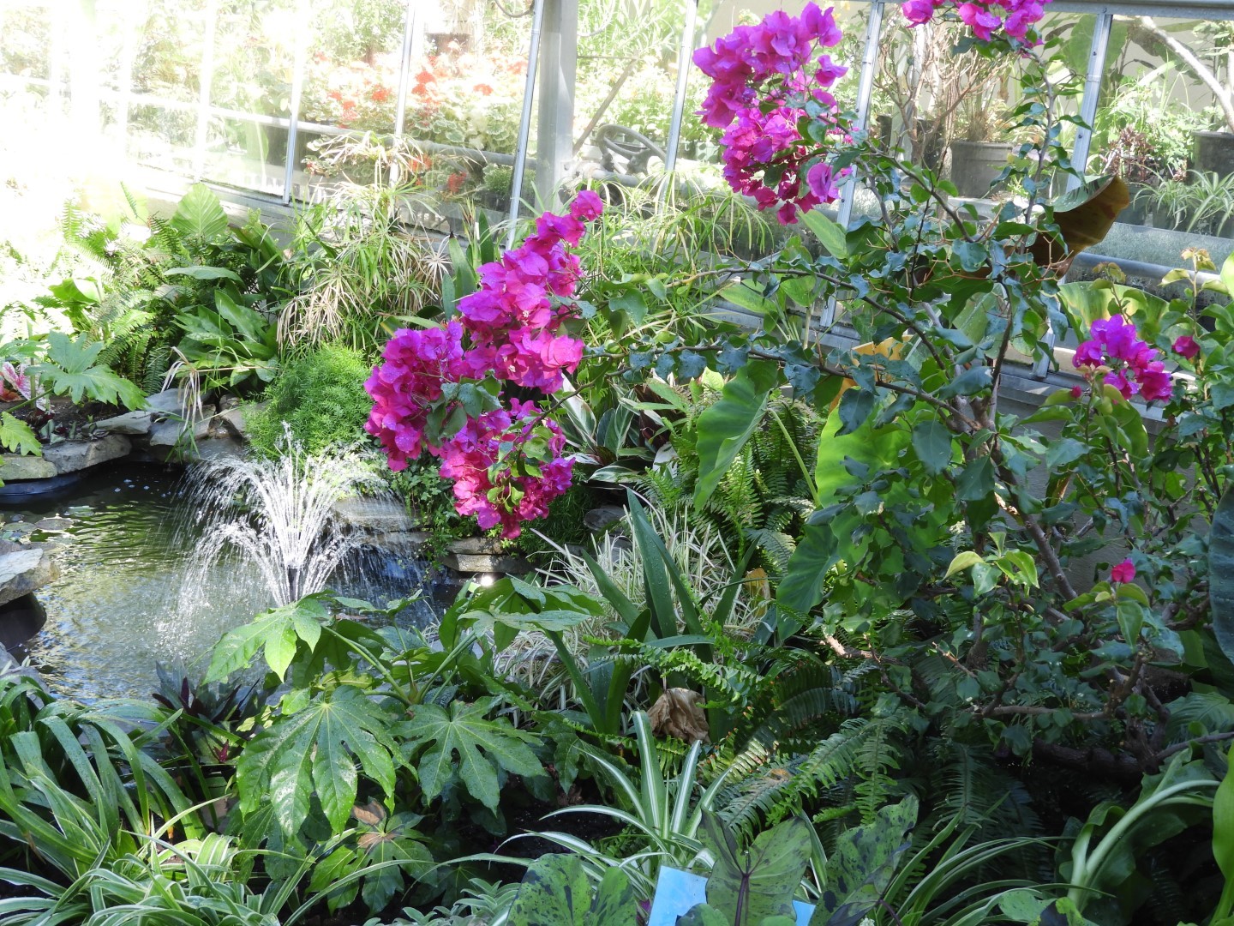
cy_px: 463
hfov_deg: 38.2
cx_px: 617
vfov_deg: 29.1
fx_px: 1782
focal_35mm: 50
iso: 100
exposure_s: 1/50
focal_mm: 9
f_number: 4
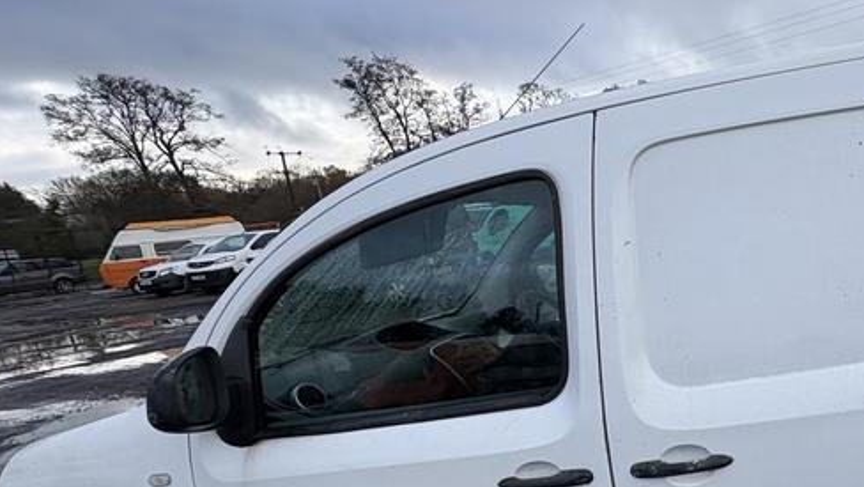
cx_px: 749
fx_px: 642
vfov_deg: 40.9
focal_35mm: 28
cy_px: 335
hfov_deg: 59.6
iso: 40
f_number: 2.2
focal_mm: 2.22
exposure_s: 1/565
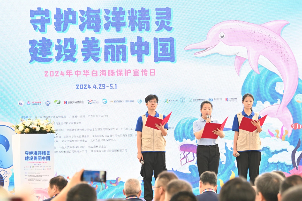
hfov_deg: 15.9
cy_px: 100
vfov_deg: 10.6
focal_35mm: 129
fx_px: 1082
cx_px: 151
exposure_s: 1/200
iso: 200
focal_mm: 86
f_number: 3.5
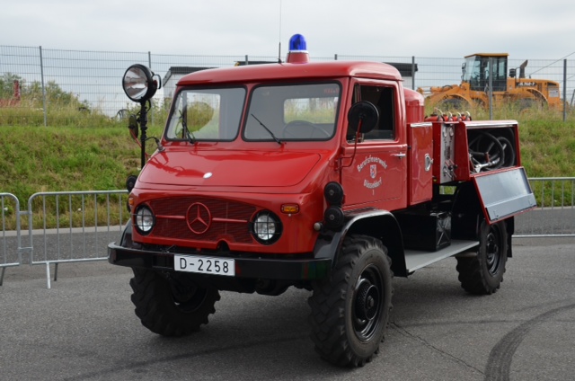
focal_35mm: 51
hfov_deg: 39.0
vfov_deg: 26.4
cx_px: 288
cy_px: 190
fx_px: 813
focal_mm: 34
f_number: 7.1
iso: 200
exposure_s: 1/200
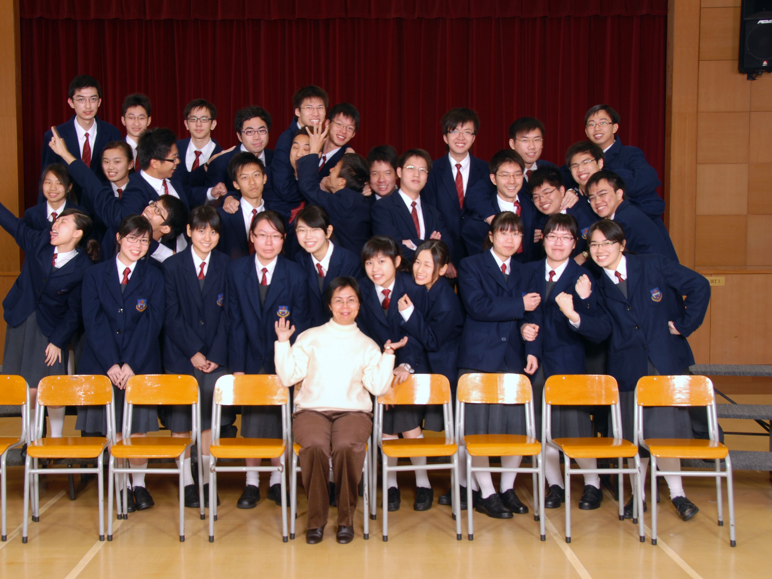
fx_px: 994
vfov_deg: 32.5
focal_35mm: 45
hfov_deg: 42.4
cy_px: 290
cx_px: 341
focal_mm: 27
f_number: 7.1
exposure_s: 1/13
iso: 100
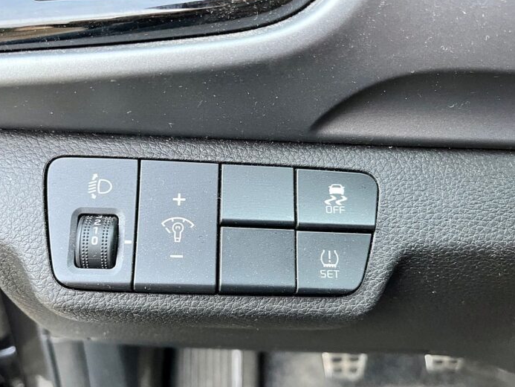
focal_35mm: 30
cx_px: 221
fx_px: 446
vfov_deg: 46.7
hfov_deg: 59.7
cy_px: 217
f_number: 1.6
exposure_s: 1/60
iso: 500
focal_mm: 5.1
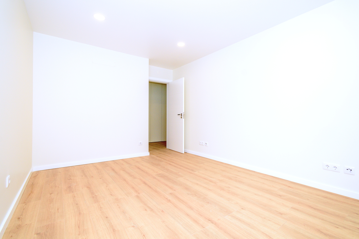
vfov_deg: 77.3
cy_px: 120
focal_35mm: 15
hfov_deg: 100.4
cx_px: 180
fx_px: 150
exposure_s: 1/50
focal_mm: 10
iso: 400
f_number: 8
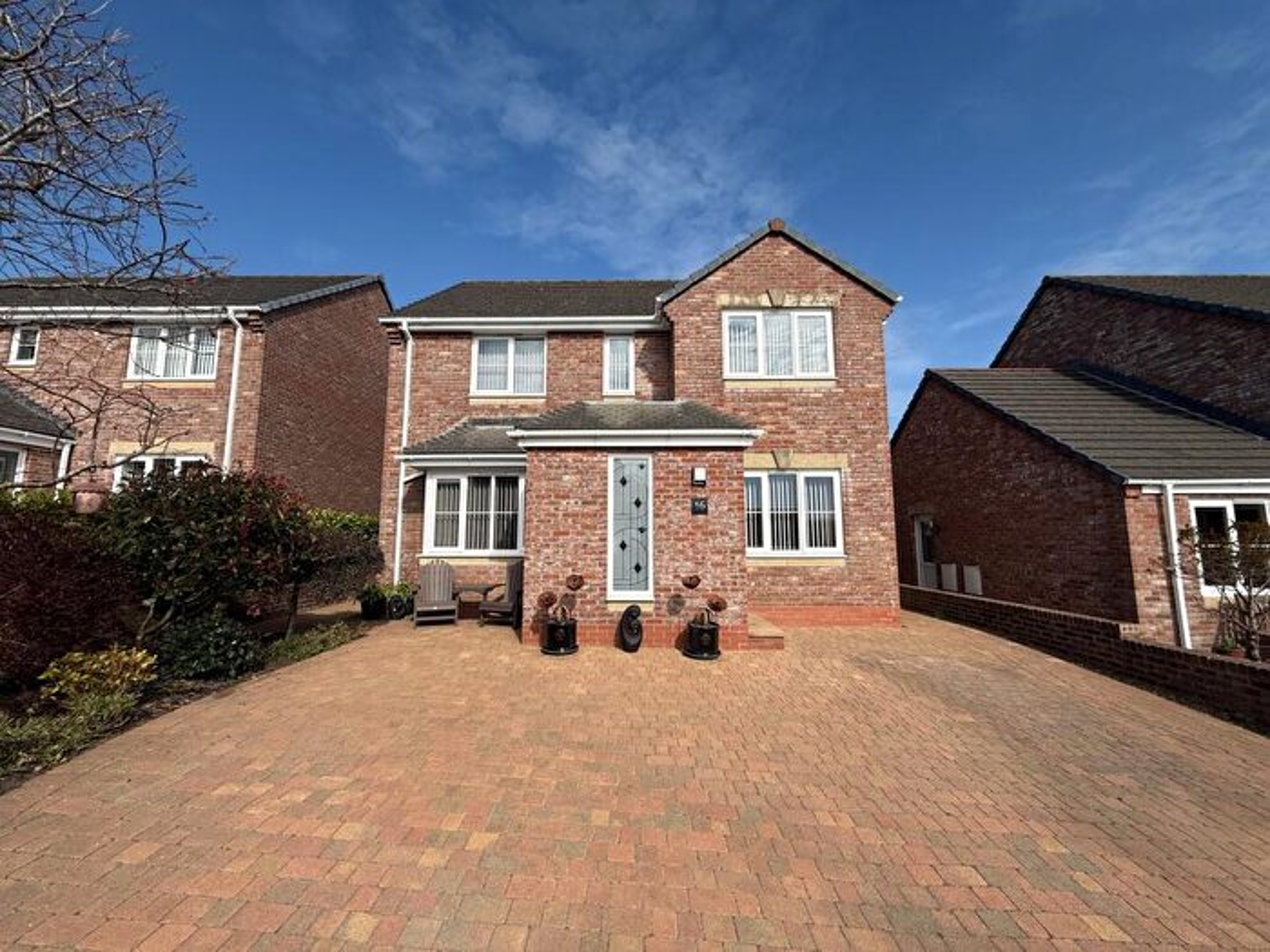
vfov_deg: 85.7
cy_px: 476
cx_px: 635
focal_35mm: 14
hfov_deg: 102.1
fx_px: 514
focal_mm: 2.22
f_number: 2.2
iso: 50
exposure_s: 1/2717
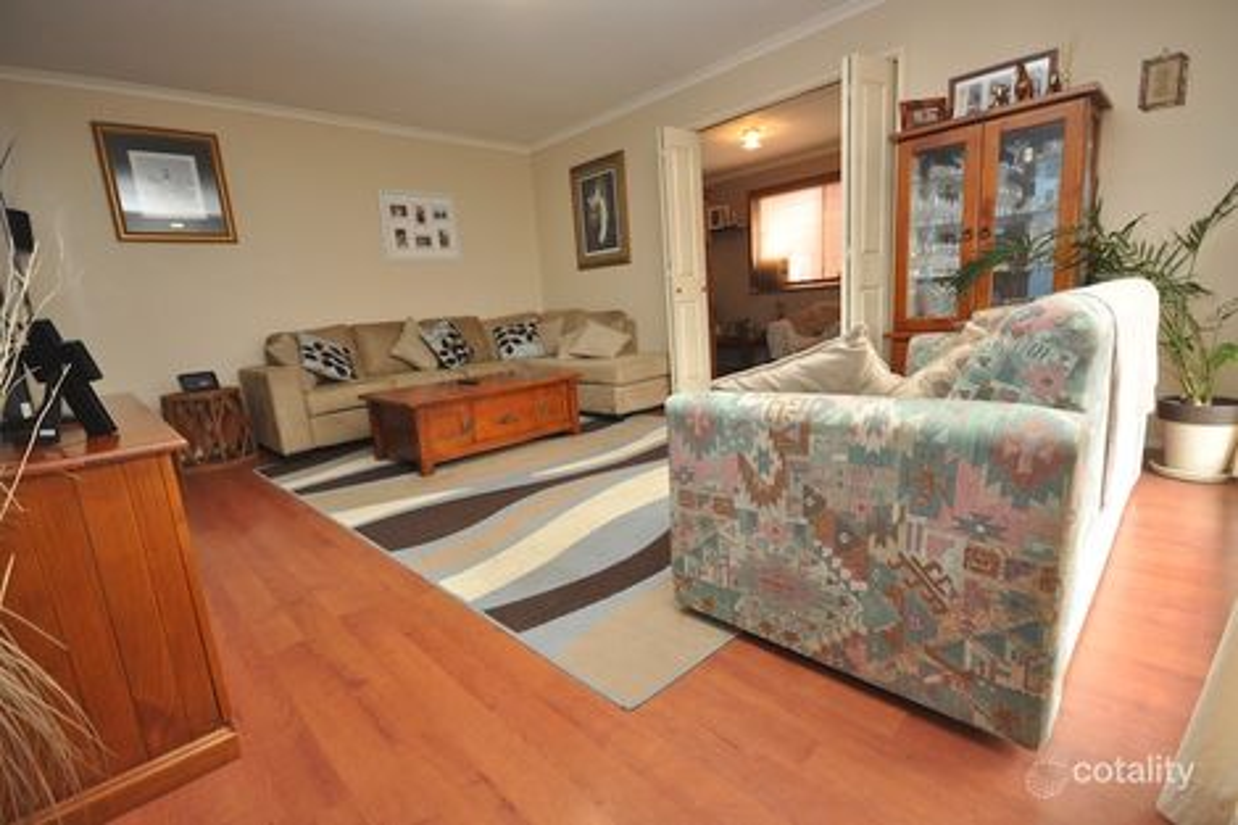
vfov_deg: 72.0
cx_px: 619
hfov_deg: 95.0
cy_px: 412
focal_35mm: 16
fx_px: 567
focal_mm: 11
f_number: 4.2
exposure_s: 1/60
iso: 800
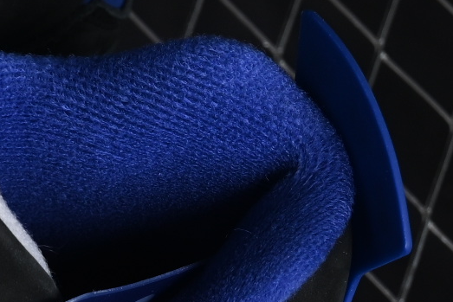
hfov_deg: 5.0
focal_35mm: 399
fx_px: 5022
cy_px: 280
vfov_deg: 3.4
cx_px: -575
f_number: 6.3
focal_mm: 50
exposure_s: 1/50
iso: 160
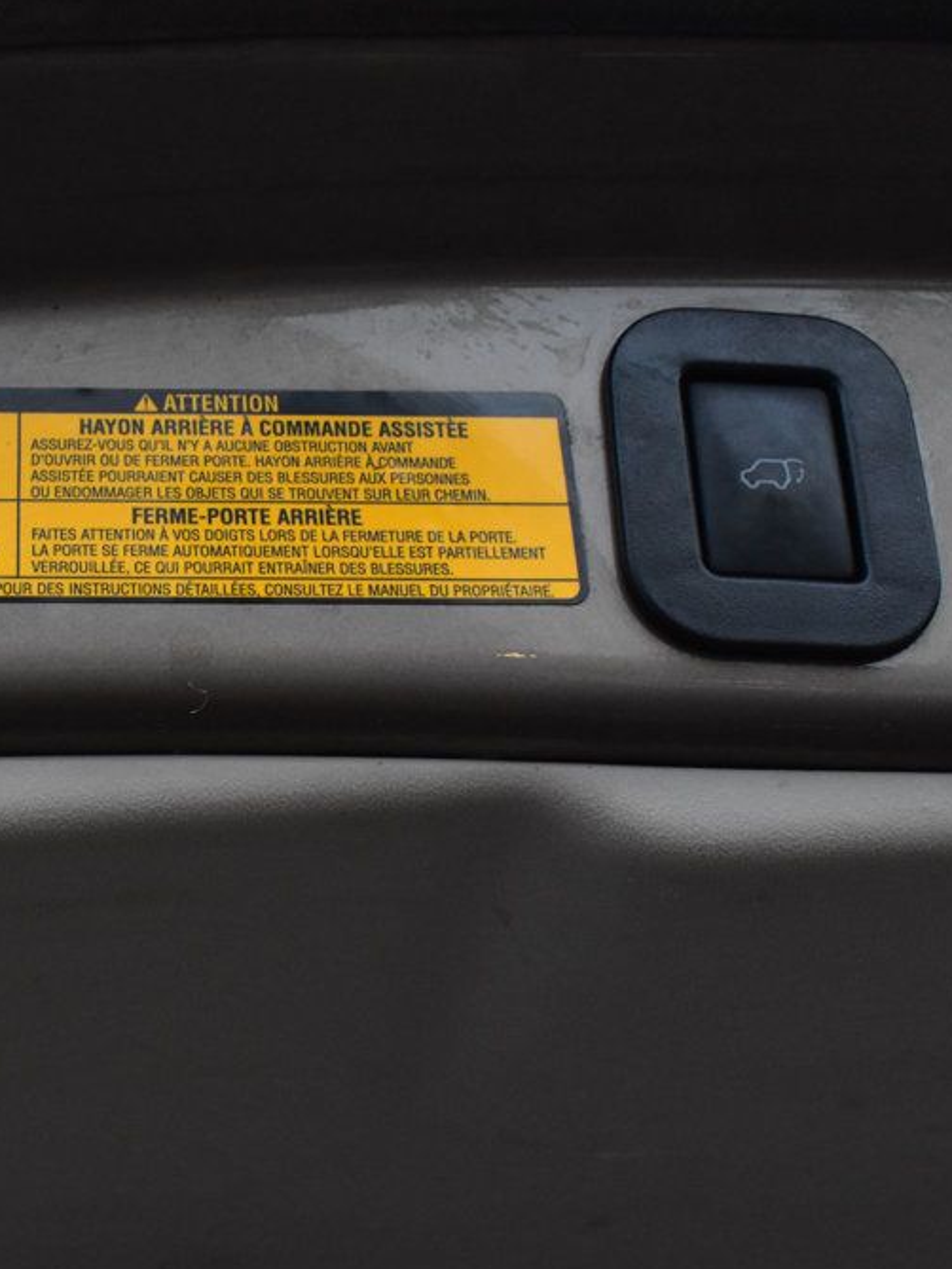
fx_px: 1860
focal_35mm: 51
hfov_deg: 27.8
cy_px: 637
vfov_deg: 37.7
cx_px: 112
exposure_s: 1/50
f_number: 8
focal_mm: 23
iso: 2500
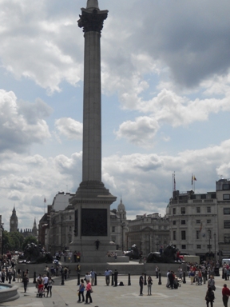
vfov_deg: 37.9
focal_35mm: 50
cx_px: 92
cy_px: 197
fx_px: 443
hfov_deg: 29.0
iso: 80
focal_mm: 5.8
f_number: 8.8
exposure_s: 1/320
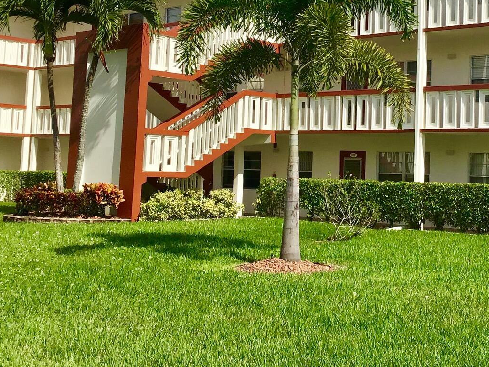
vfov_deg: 23.5
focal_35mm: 62
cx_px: 354
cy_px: 101
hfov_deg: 30.8
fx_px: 876
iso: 25
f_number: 2.4
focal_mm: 3.3
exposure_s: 1/2809
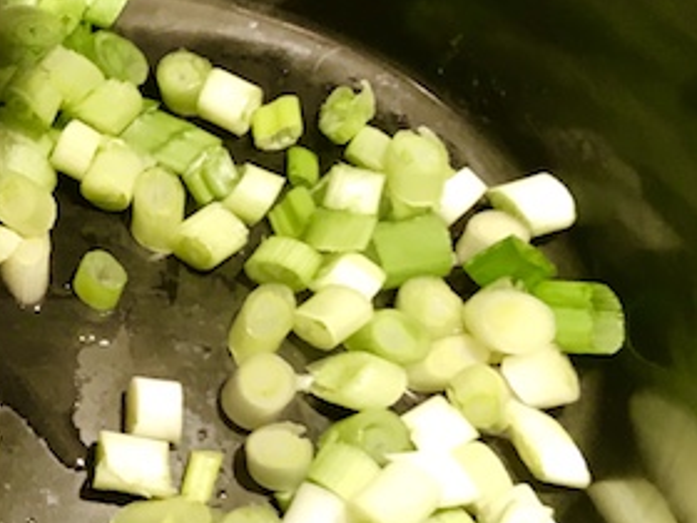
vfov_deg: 18.4
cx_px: -152
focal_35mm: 80
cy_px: 169
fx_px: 1611
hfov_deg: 22.4
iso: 50
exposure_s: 1/15
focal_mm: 3.99
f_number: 1.8
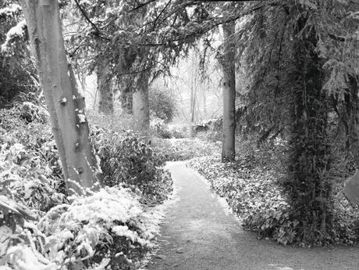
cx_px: 180
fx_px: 539
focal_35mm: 52
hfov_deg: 36.8
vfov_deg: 28.0
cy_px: 135
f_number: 4.2
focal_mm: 26
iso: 3200
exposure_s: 1/400
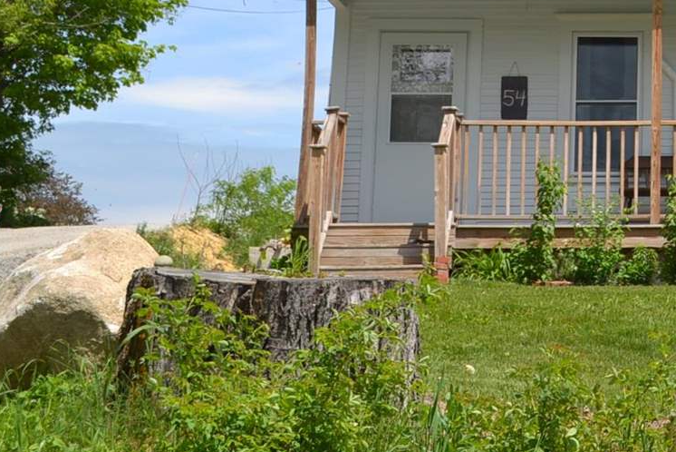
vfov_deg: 12.5
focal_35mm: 107
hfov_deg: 17.7
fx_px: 2010
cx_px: 923
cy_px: -107
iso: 100
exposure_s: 1/250
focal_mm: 26
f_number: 8
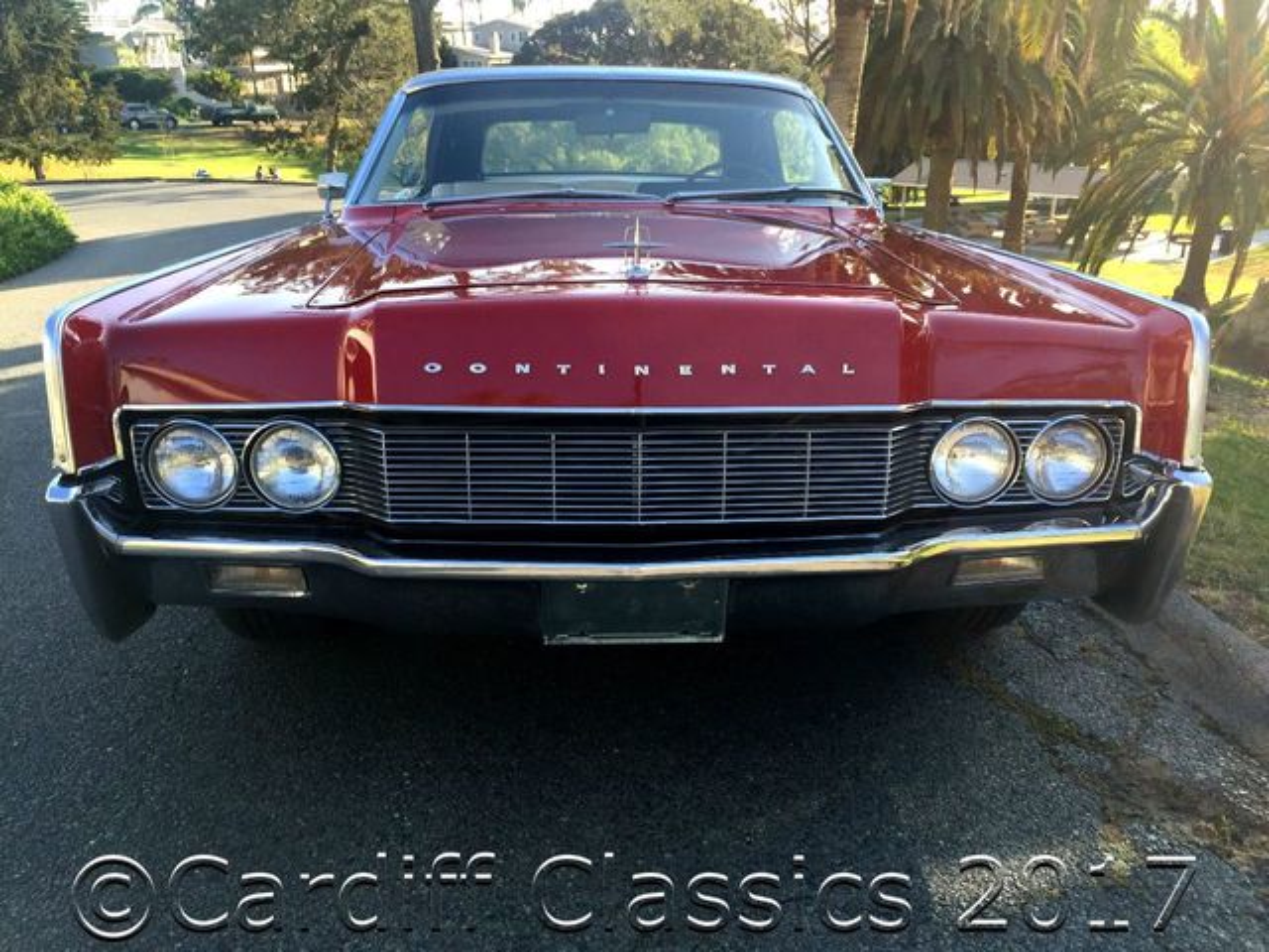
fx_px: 1063
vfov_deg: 48.2
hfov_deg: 61.7
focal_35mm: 29
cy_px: 476
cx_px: 634
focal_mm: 4.15
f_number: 2.2
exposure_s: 1/449
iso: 32
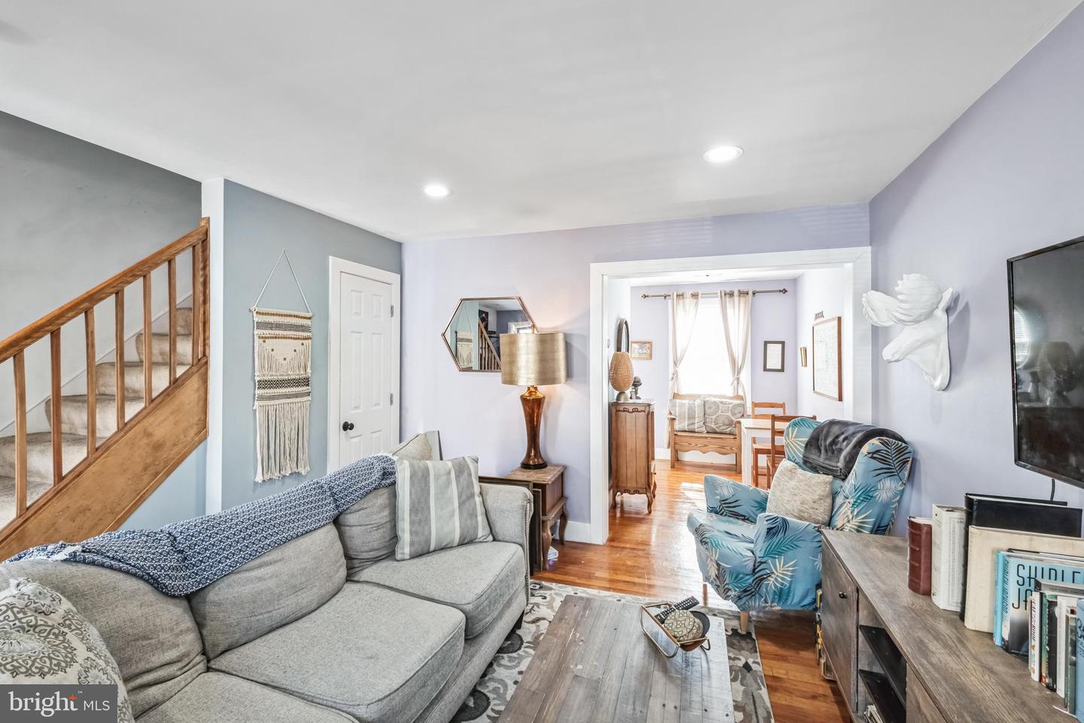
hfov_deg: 100.4
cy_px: 362
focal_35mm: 15
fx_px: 452
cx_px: 542
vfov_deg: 77.3
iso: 125
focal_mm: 10
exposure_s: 1/3.33
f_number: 8
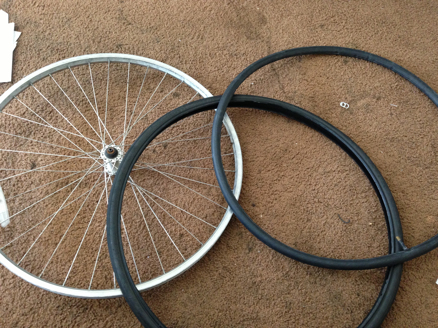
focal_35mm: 33
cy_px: 164
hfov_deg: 55.4
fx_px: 418
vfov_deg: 42.9
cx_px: 219
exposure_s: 1/20
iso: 200
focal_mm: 4.13
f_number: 2.4
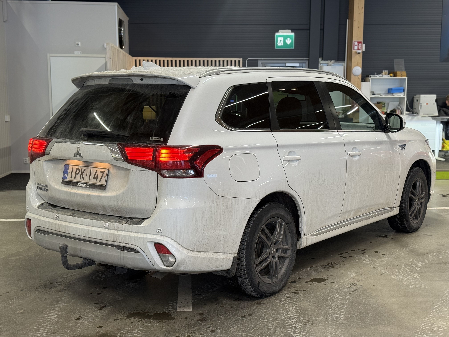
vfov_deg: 30.3
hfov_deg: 39.7
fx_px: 623
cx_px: 224
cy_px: 168
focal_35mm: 48
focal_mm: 6.76
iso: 100
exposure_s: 1/50
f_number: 1.78
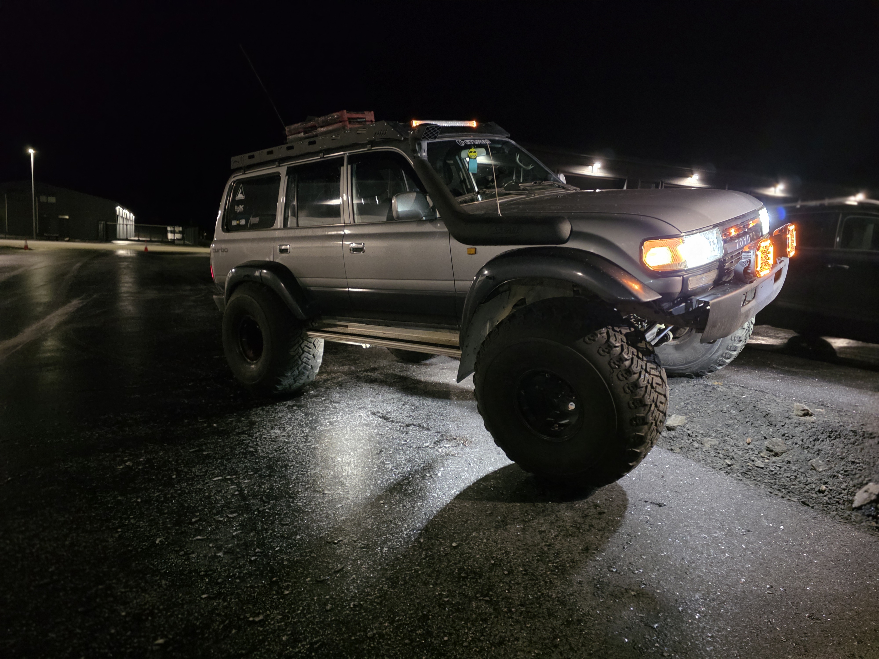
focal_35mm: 23
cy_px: 330
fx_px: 584
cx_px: 440
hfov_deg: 73.9
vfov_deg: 58.9
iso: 1600
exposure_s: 1/50
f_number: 1.7
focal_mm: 6.3
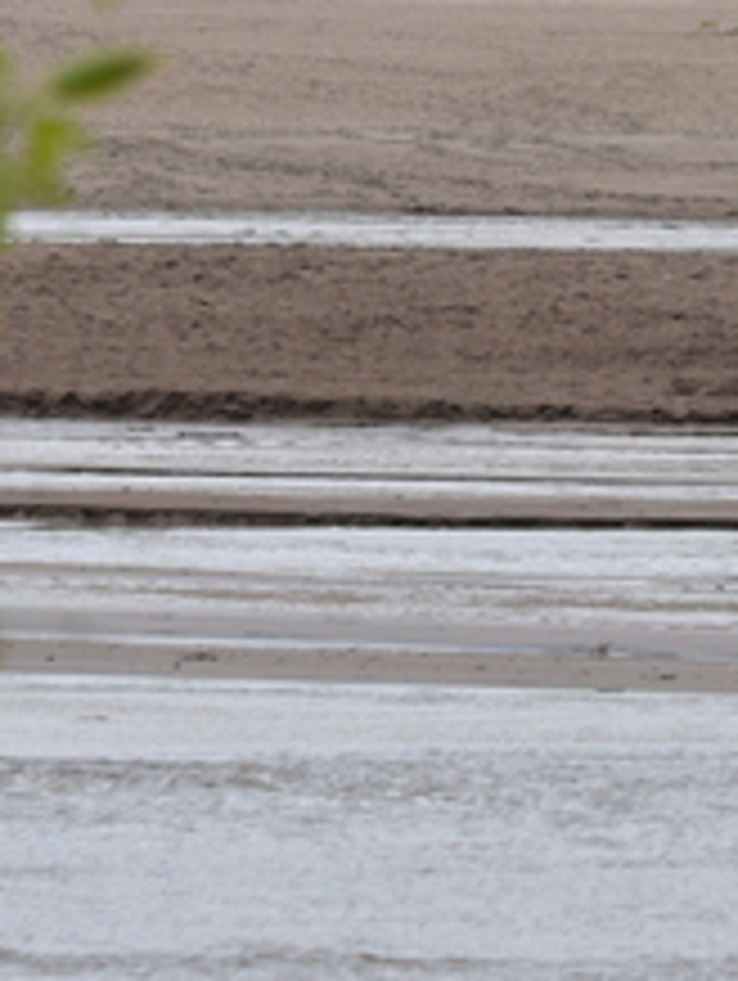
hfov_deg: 2.5
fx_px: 16795
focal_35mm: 592
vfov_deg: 3.3
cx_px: 2462
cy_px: -590
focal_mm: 105
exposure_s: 1/320
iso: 100
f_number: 9
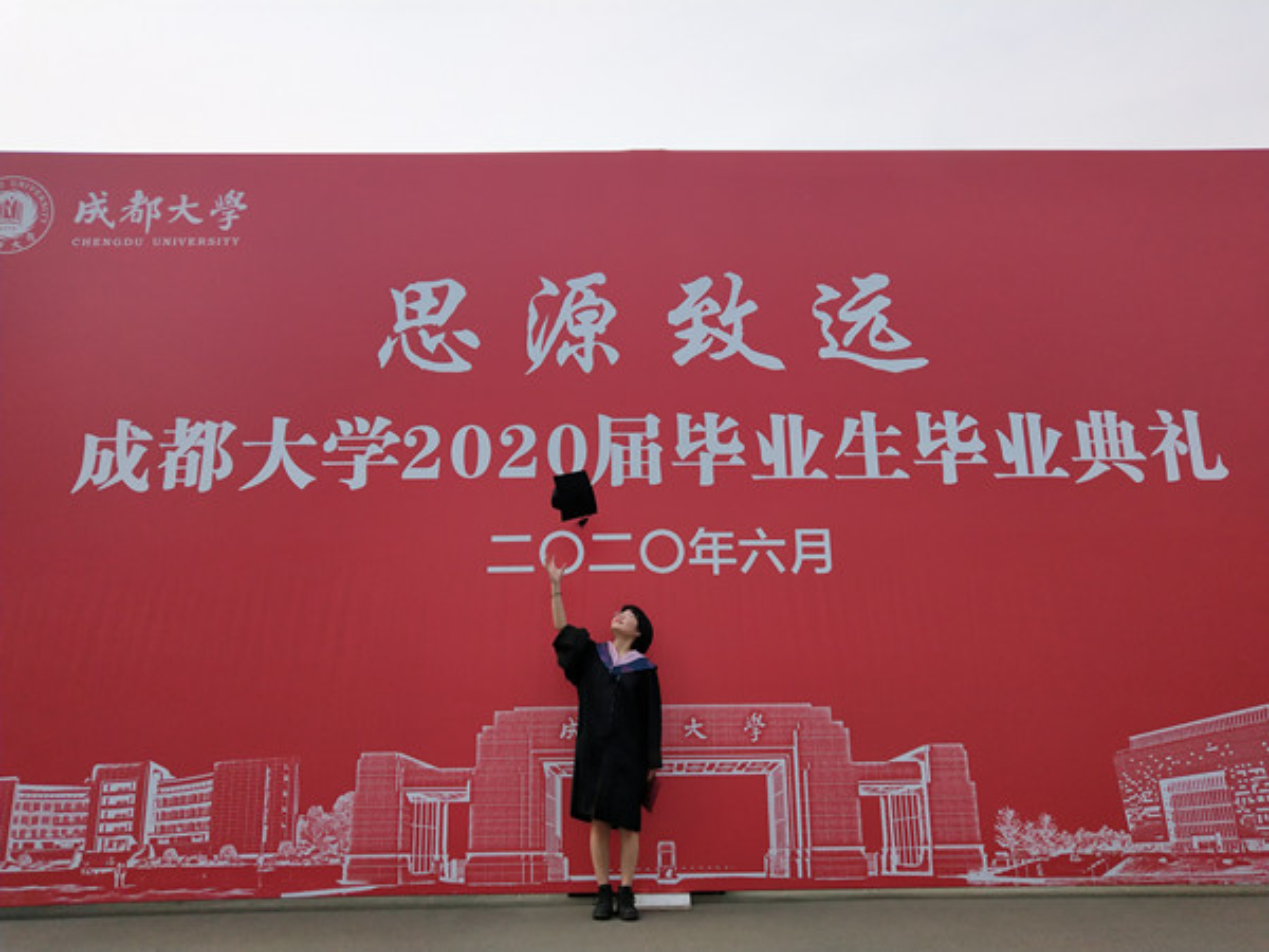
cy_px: 476
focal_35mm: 30
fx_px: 1100
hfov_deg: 60.0
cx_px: 634
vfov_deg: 46.8
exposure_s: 1/1810
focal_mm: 3.95
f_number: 1.8
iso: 146
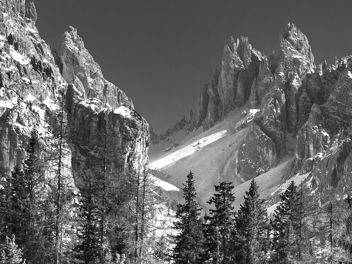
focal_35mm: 122
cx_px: 246
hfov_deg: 16.1
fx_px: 1241
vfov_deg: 12.1
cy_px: 199
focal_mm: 30
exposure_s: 1/500
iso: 200
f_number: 8
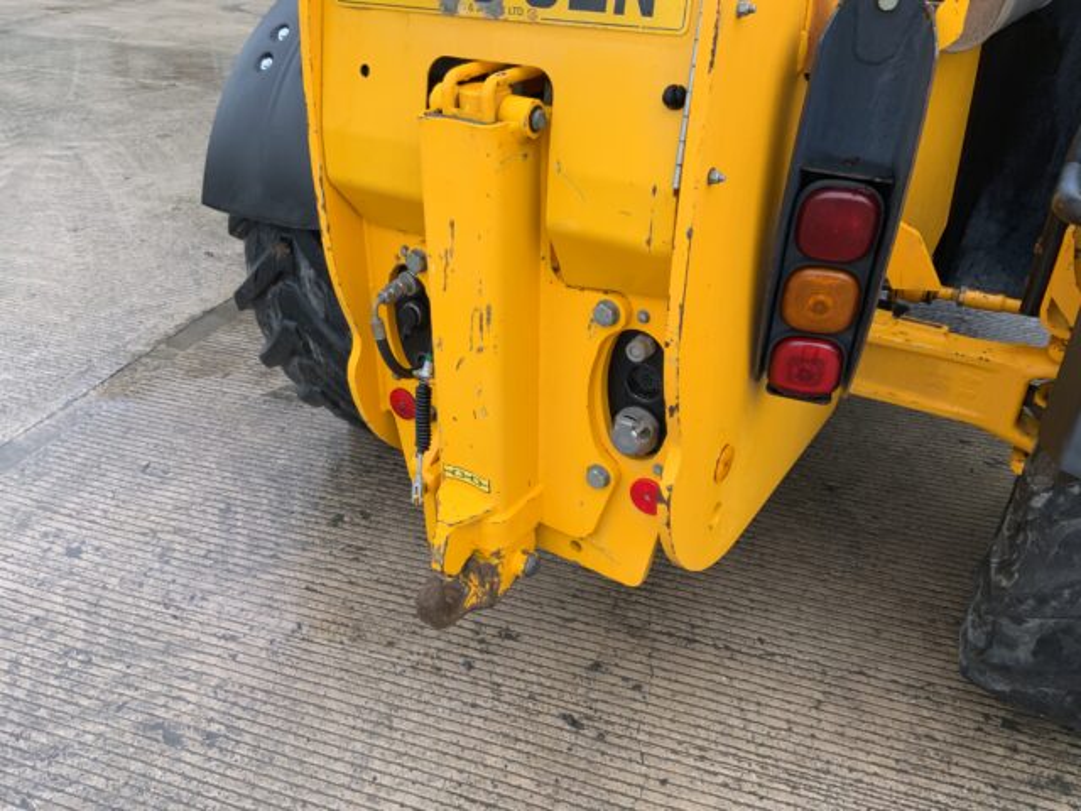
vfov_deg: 48.2
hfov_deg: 61.7
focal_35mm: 29
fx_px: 906
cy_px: 406
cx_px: 540
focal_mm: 3
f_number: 1.8
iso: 16
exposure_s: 1/289
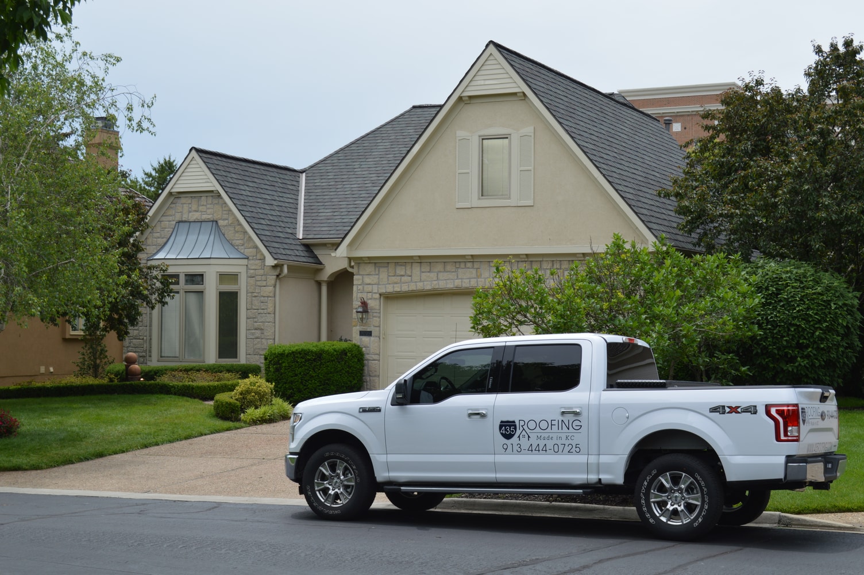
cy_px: 288
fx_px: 1439
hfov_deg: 33.4
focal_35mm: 60
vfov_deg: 22.6
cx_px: 432
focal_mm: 40
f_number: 7.1
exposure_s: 1/200
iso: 100
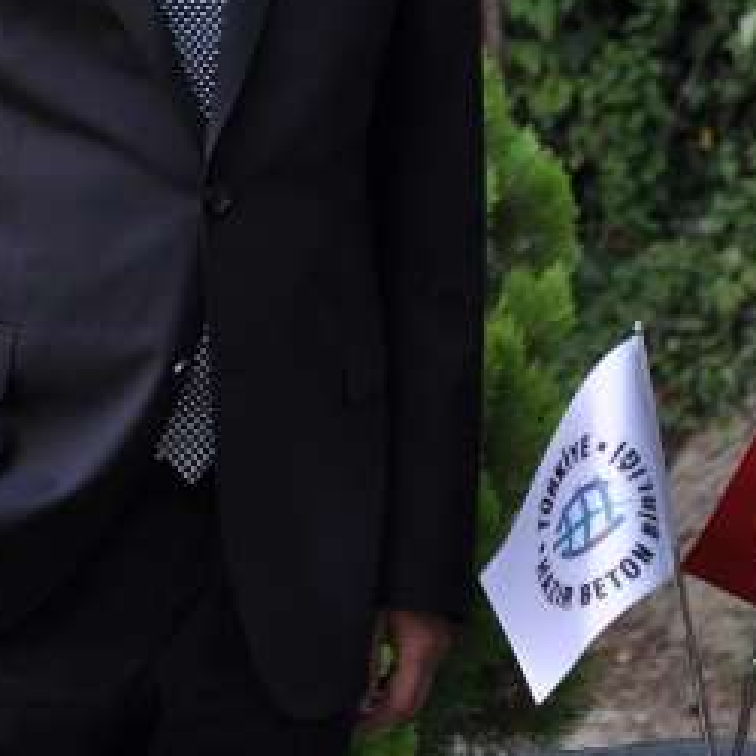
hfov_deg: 6.8
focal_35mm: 258
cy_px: 59
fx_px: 6375
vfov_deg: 6.8
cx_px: 366
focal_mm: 70
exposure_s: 1/80
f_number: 5.3
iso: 500
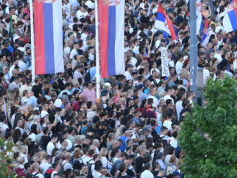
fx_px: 4187
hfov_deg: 3.2
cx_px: 194
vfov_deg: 2.4
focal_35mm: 612
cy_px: 57
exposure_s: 1/400
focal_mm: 200
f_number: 7.1
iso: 800
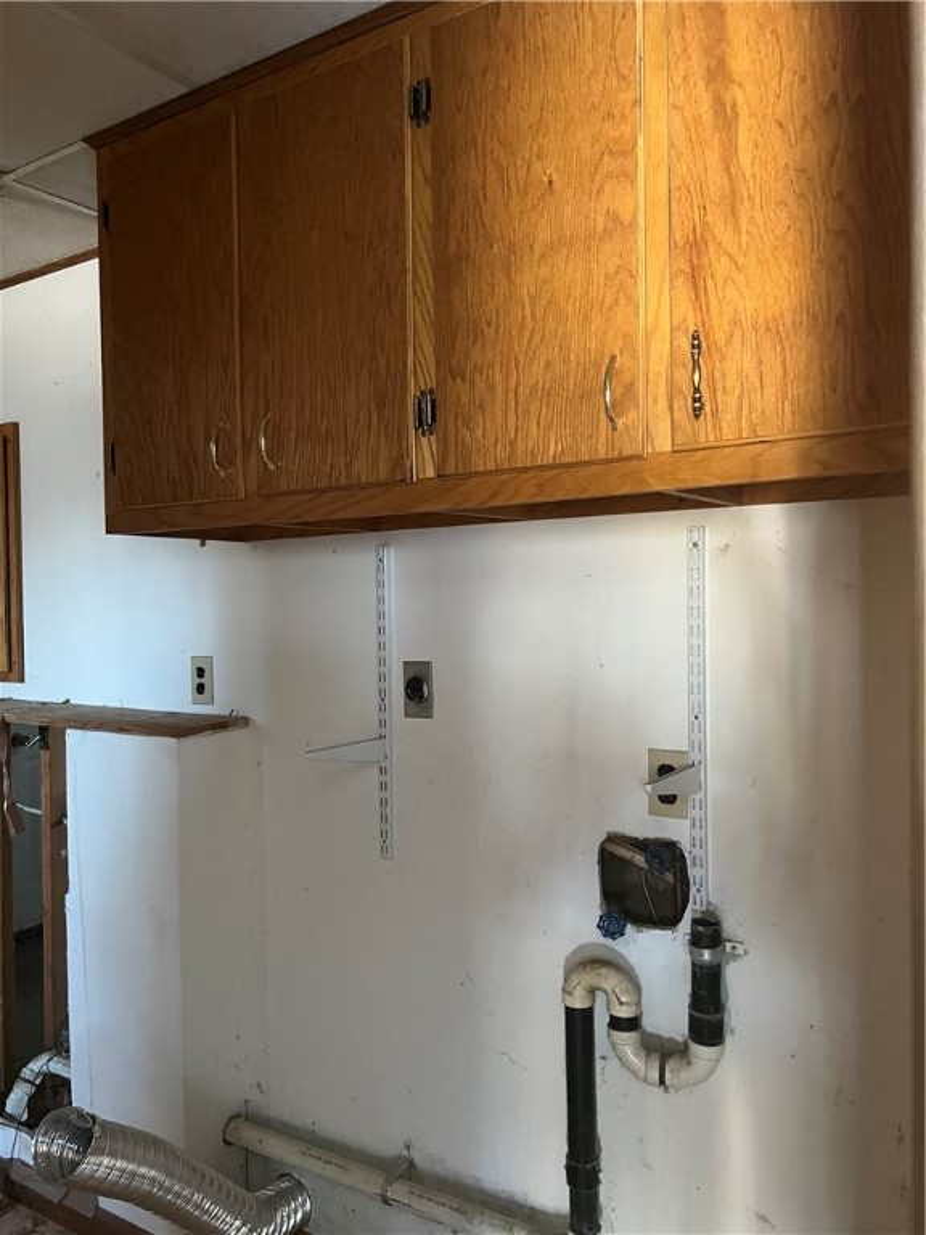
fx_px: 927
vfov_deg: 67.3
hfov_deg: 53.1
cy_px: 618
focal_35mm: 26
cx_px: 463
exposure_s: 1/40
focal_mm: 5.7
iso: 640
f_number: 1.5
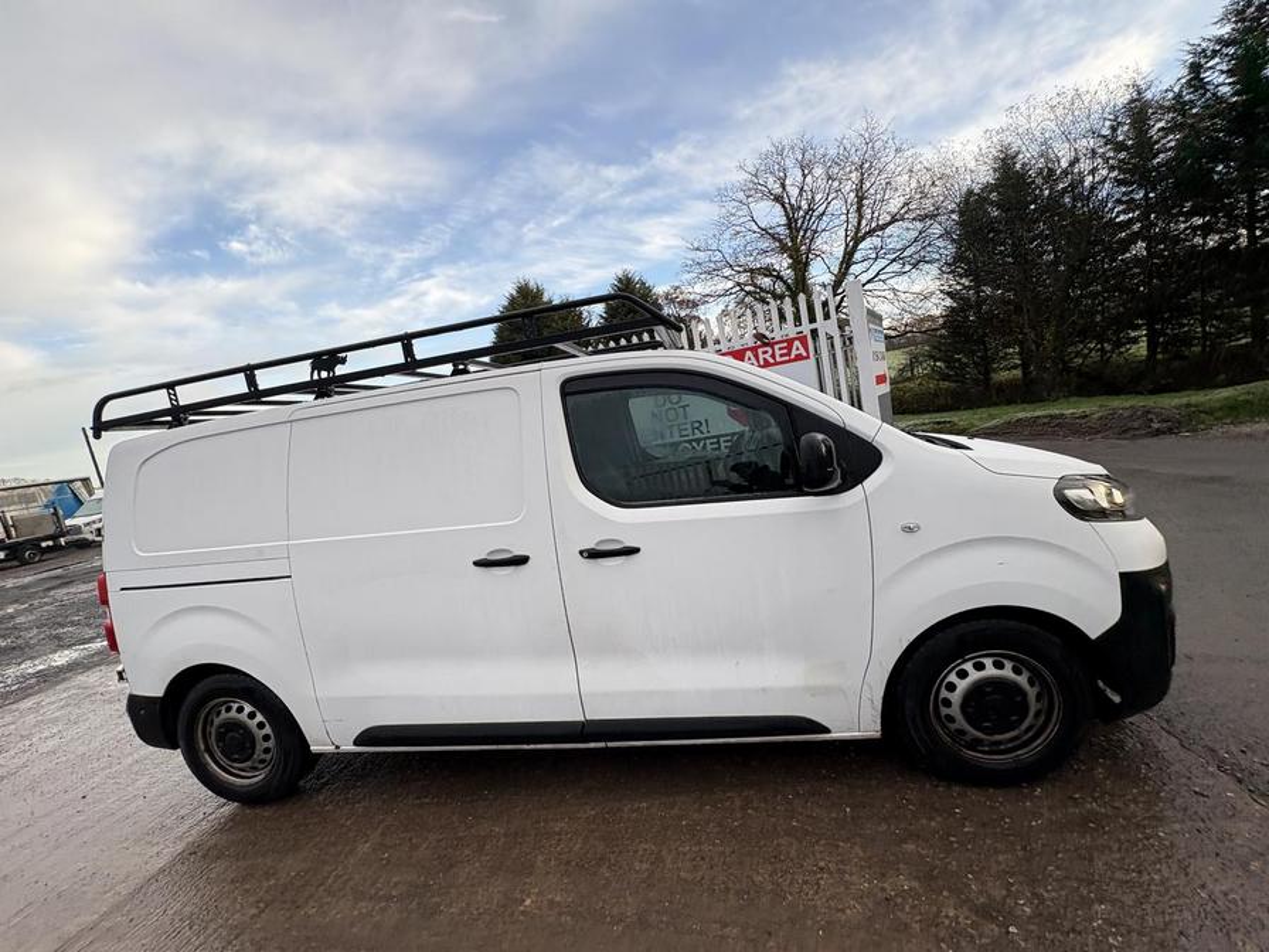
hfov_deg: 102.1
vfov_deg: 85.7
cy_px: 476
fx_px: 513
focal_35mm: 14
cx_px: 634
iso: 40
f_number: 2.2
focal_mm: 2.22
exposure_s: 1/203
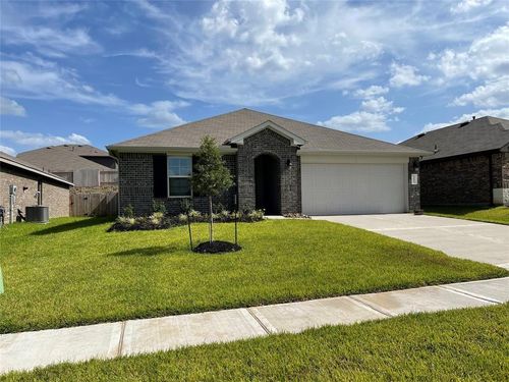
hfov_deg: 67.3
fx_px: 382
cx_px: 254
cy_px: 191
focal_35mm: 26
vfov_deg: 53.1
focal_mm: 5.1
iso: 32
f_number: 1.6
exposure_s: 1/5376
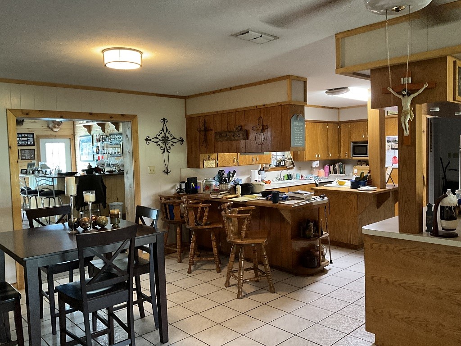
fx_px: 386
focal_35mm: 29
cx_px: 230
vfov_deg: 48.2
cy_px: 173
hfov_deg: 61.7
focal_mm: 3
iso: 250
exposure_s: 1/40
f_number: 1.8
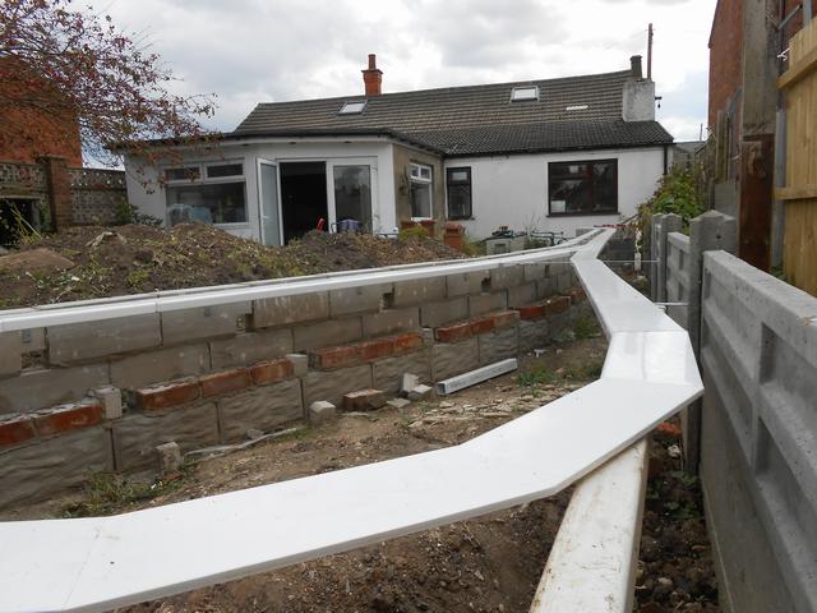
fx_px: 614
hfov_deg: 67.3
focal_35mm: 26
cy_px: 306
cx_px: 408
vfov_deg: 53.1
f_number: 3.5
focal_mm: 4.6
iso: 80
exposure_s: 1/500
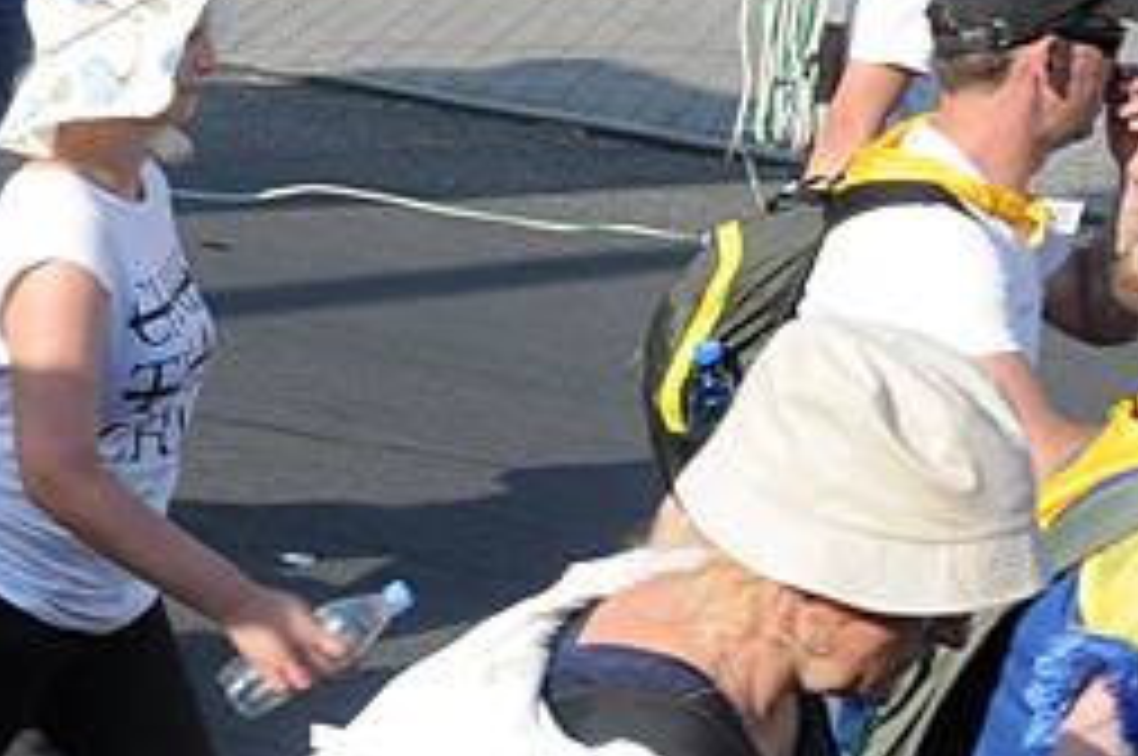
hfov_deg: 17.1
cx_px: -657
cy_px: 340
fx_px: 3336
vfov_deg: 12.9
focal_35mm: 106
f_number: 10
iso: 400
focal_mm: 21
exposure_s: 1/400
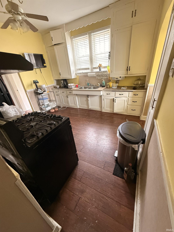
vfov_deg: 102.1
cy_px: 116
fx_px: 94
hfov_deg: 85.7
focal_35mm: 14
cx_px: 87
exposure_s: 1/60
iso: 640
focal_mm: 2.22
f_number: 2.2
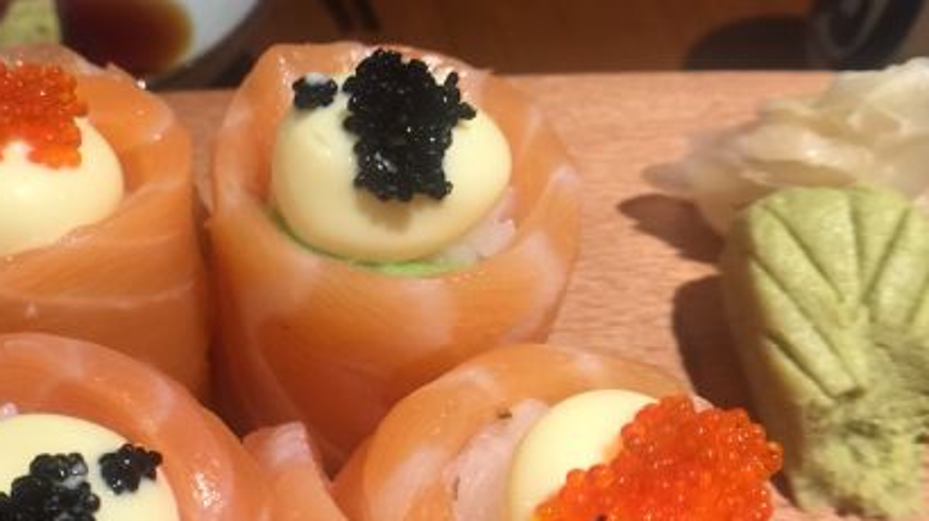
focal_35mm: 54
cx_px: 236
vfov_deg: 22.1
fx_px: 1329
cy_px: 341
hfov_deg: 37.6
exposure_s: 1/17
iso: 80
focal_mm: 4.15
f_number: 2.2
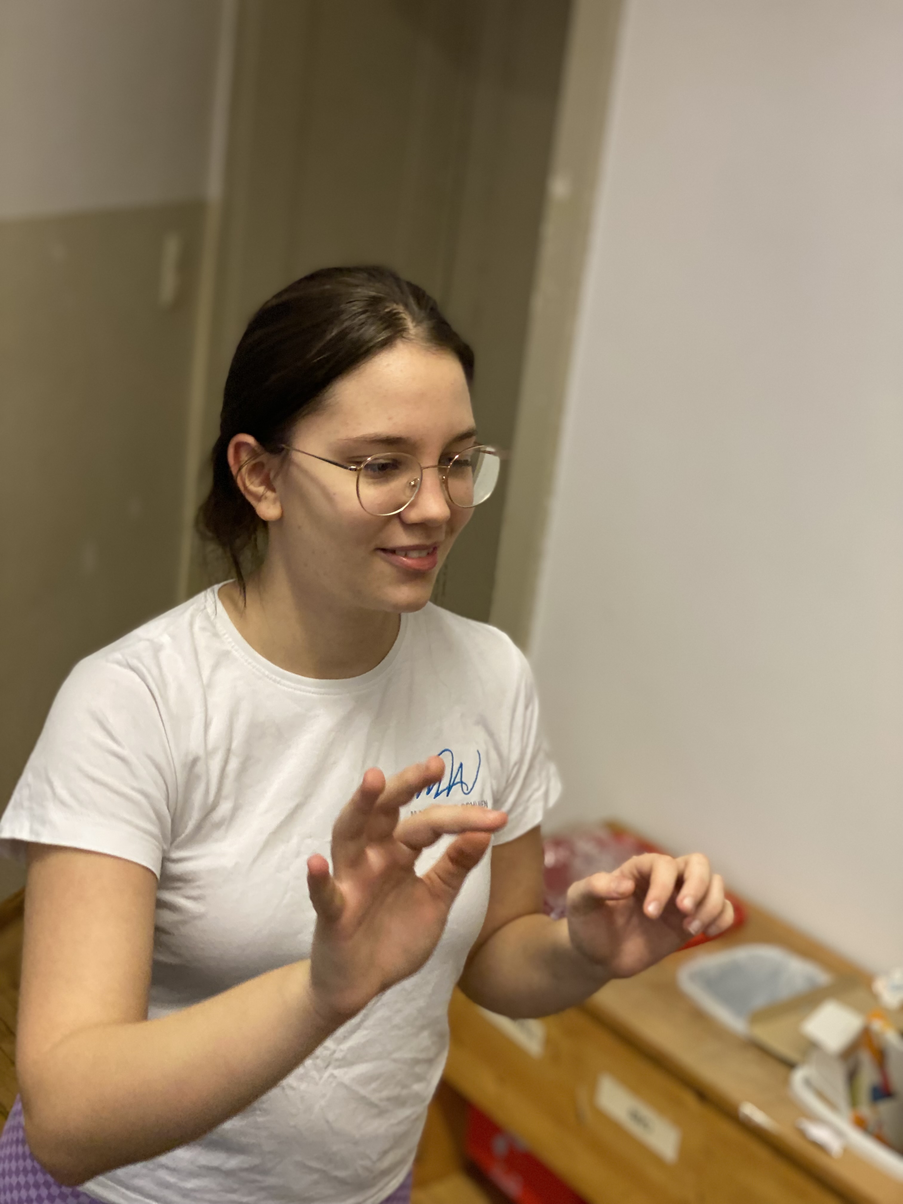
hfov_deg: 28.0
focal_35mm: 52
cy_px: 602
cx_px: 452
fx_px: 1809
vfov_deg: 36.8
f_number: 2
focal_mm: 6
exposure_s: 1/33
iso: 125
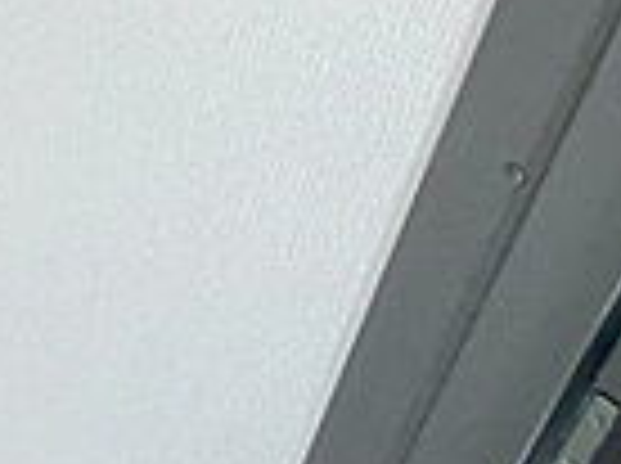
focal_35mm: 65
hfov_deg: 19.1
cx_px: -603
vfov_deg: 18.7
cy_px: -306
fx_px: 1164
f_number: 2.4
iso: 200
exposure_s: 1/120
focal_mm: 1.55
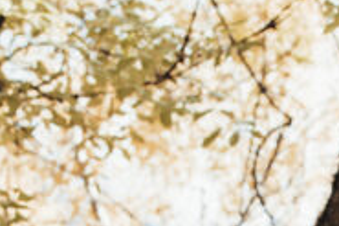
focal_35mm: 194
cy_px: 589
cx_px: 526
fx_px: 1825
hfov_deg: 10.2
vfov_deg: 6.6
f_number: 4
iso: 160
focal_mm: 35
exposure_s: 1/320
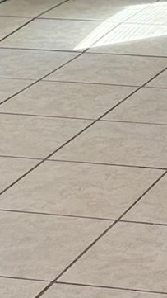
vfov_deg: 12.1
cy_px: -70
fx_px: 1370
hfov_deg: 6.8
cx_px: 295
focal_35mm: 174
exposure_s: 1/120
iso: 160
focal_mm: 6.76
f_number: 1.78
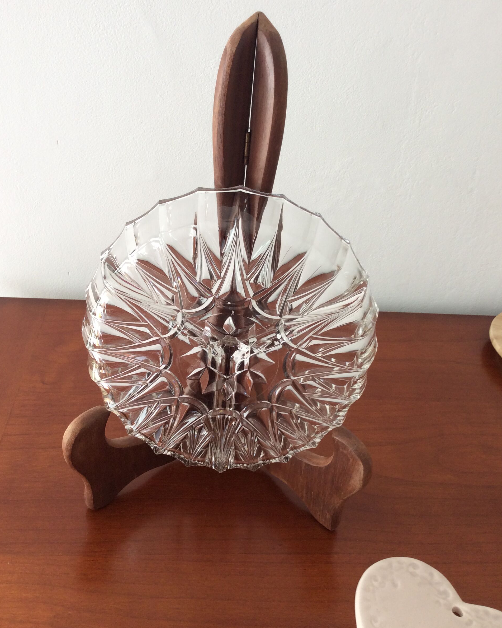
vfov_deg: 52.8
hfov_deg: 43.4
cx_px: 250
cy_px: 317
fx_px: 632
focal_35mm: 34
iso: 40
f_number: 2.4
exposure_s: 1/50
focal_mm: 3.3
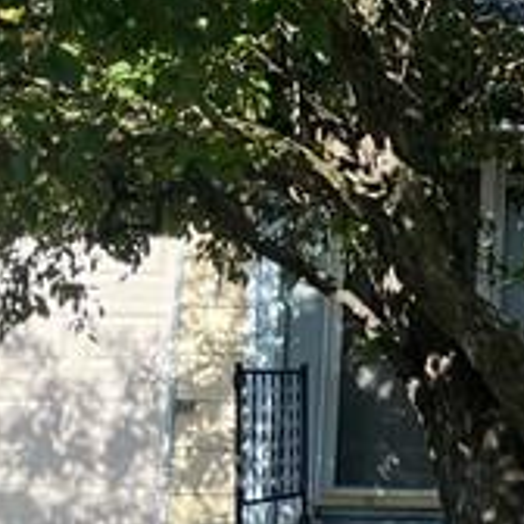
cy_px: 181
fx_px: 2398
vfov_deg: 12.5
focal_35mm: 140
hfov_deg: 11.2
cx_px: 1073
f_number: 1.6
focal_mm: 5.1
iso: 32
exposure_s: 1/1152
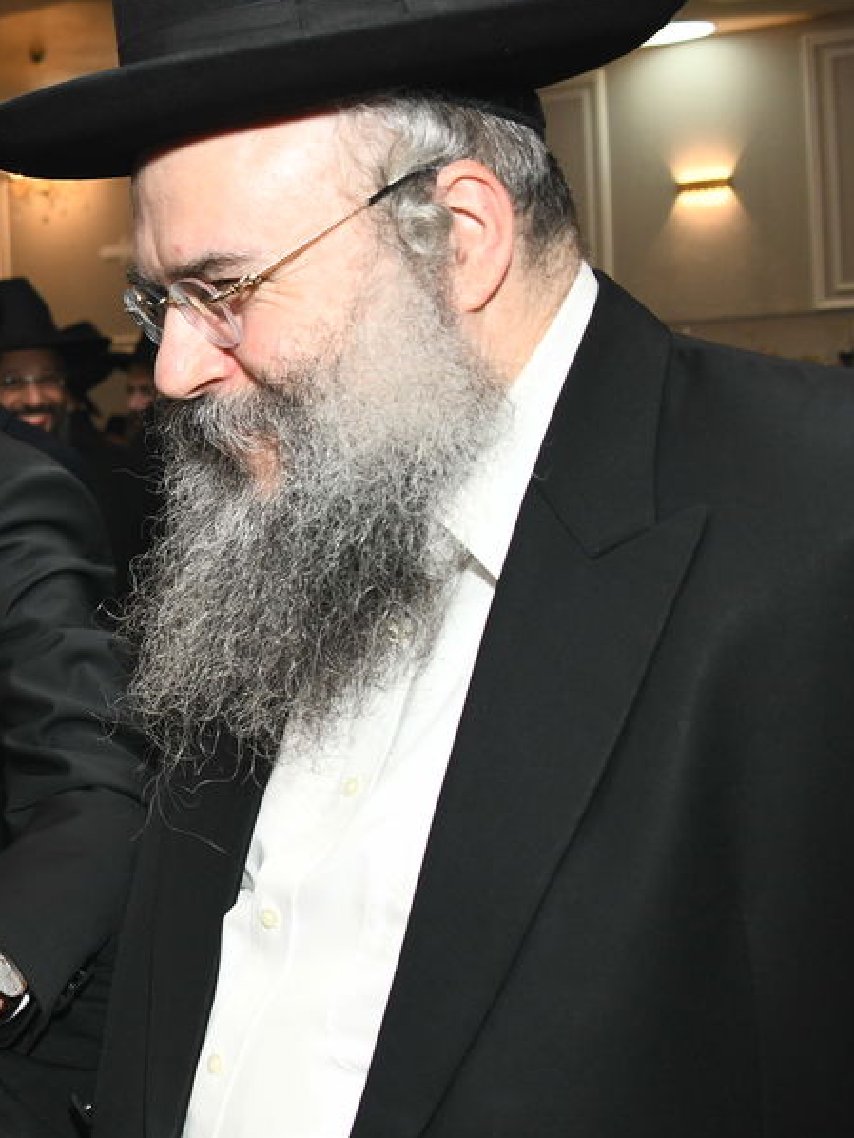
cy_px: 498
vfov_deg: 30.7
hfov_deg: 20.0
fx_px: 2071
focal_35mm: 63
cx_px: -443
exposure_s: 1/200
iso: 800
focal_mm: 28
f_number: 5.6
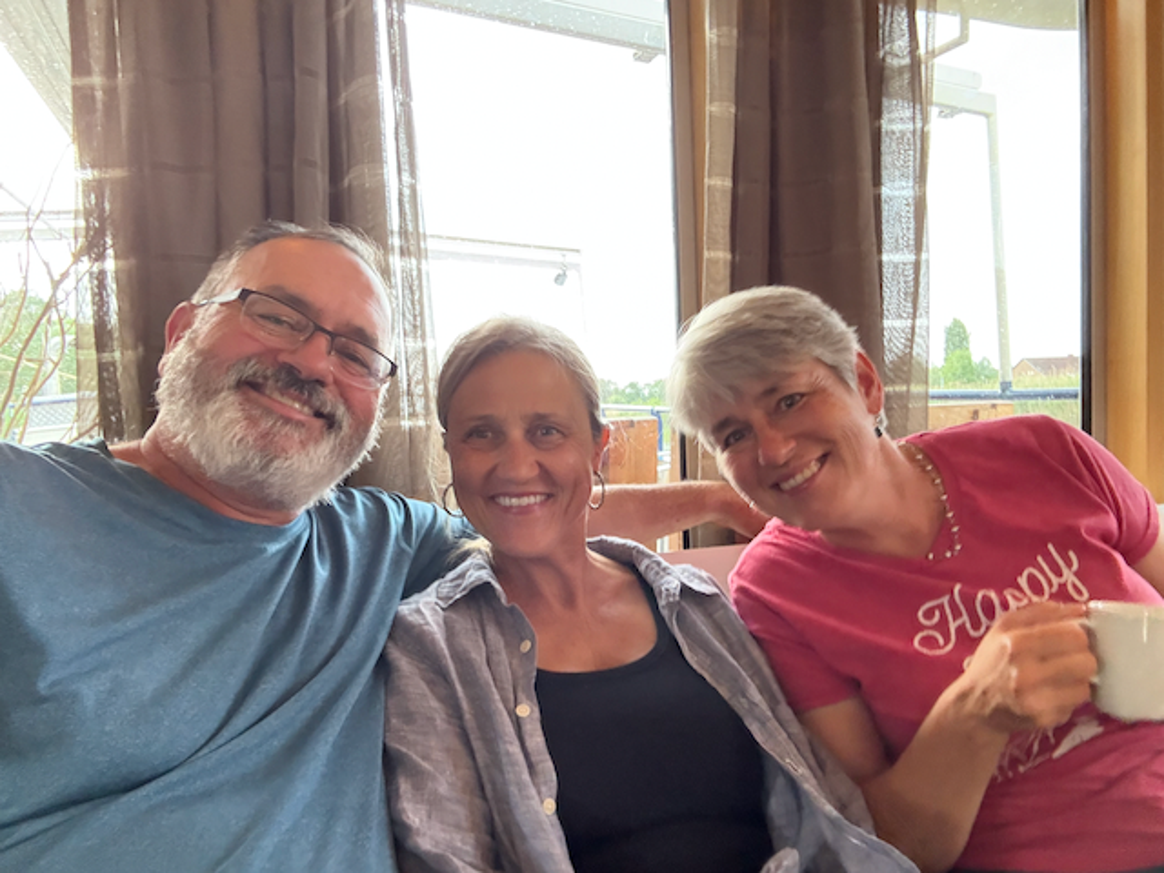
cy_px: 436
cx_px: 582
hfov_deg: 73.9
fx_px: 773
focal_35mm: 23
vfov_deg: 58.9
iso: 400
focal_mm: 2.69
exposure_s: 1/30
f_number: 1.9
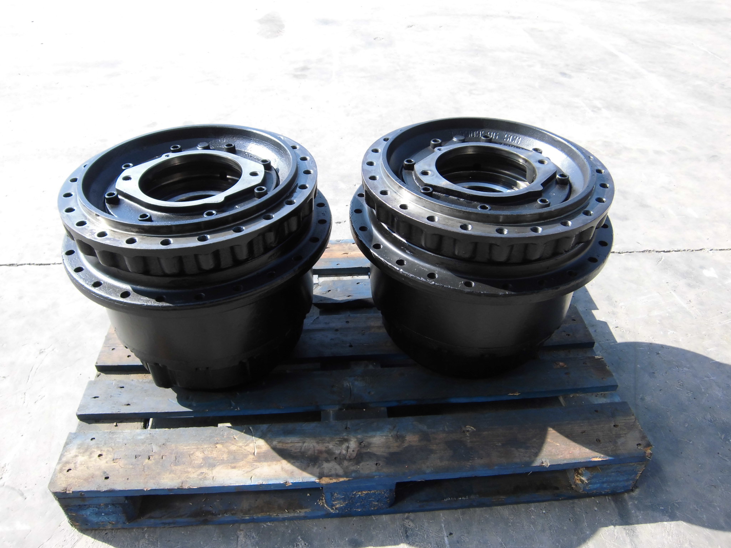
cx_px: 366
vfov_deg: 53.1
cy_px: 274
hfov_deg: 67.3
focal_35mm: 26
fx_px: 549
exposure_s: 1/400
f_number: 2.8
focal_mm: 4.7
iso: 100
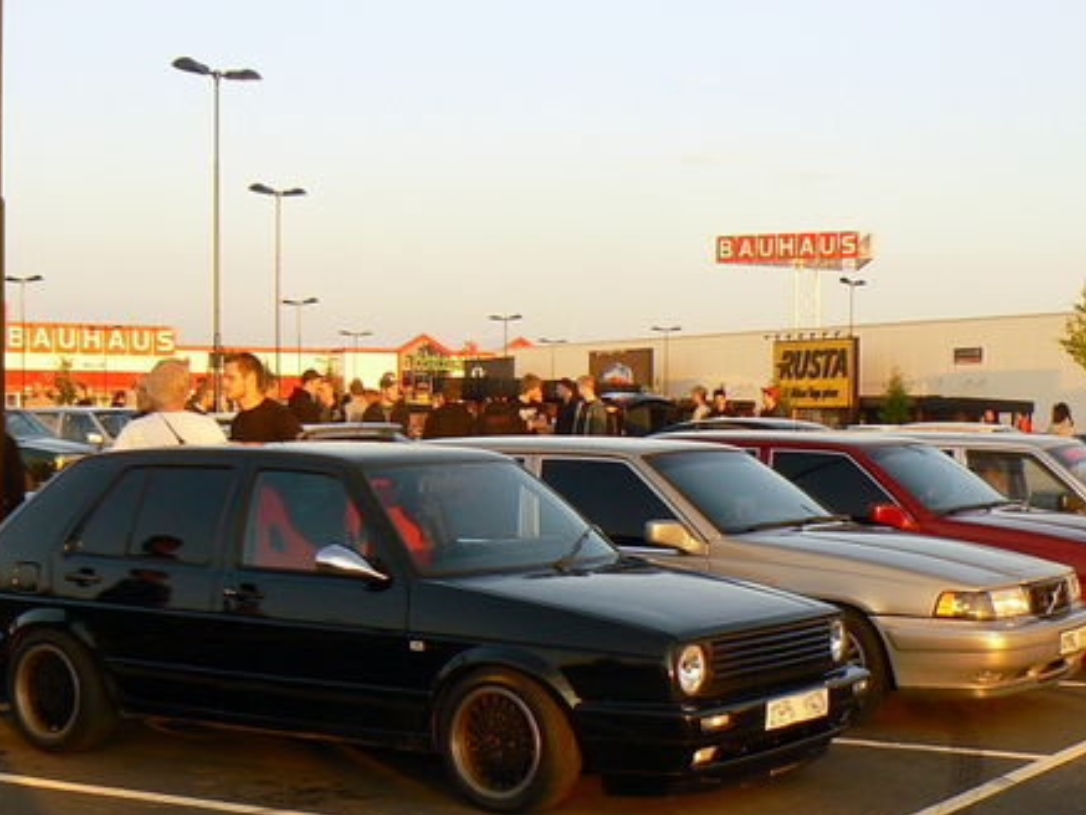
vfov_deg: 23.1
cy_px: 571
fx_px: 1977
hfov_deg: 30.5
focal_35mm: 63
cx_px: 701
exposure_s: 1/250
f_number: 4
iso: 80
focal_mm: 6
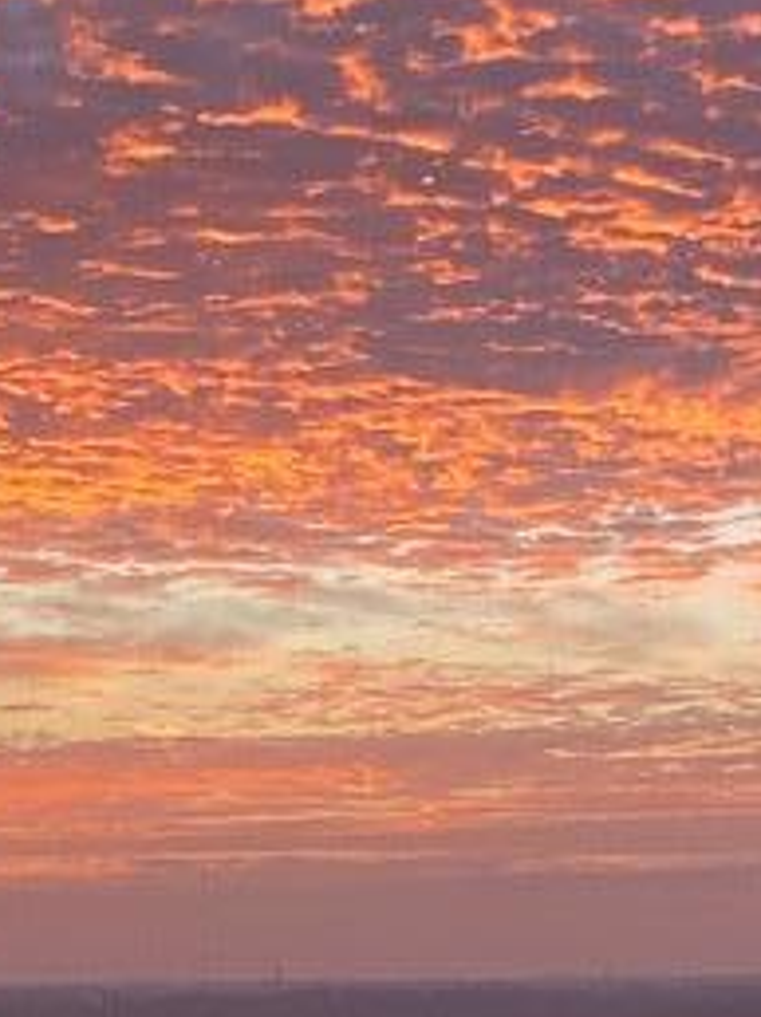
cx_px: 828
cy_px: 1084
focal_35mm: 129
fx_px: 3788
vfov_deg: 15.0
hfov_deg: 11.3
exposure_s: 1/121
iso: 100
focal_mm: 4.25
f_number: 1.8
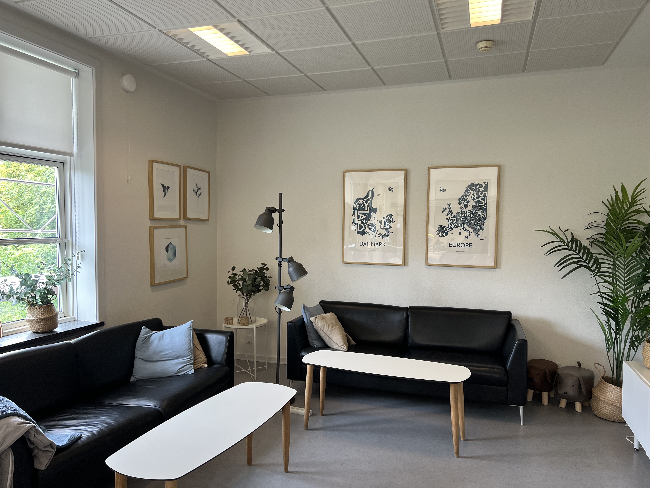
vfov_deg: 53.1
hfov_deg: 67.3
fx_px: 488
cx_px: 325
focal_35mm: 26
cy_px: 244
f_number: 1.5
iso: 100
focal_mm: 5.7
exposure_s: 1/100
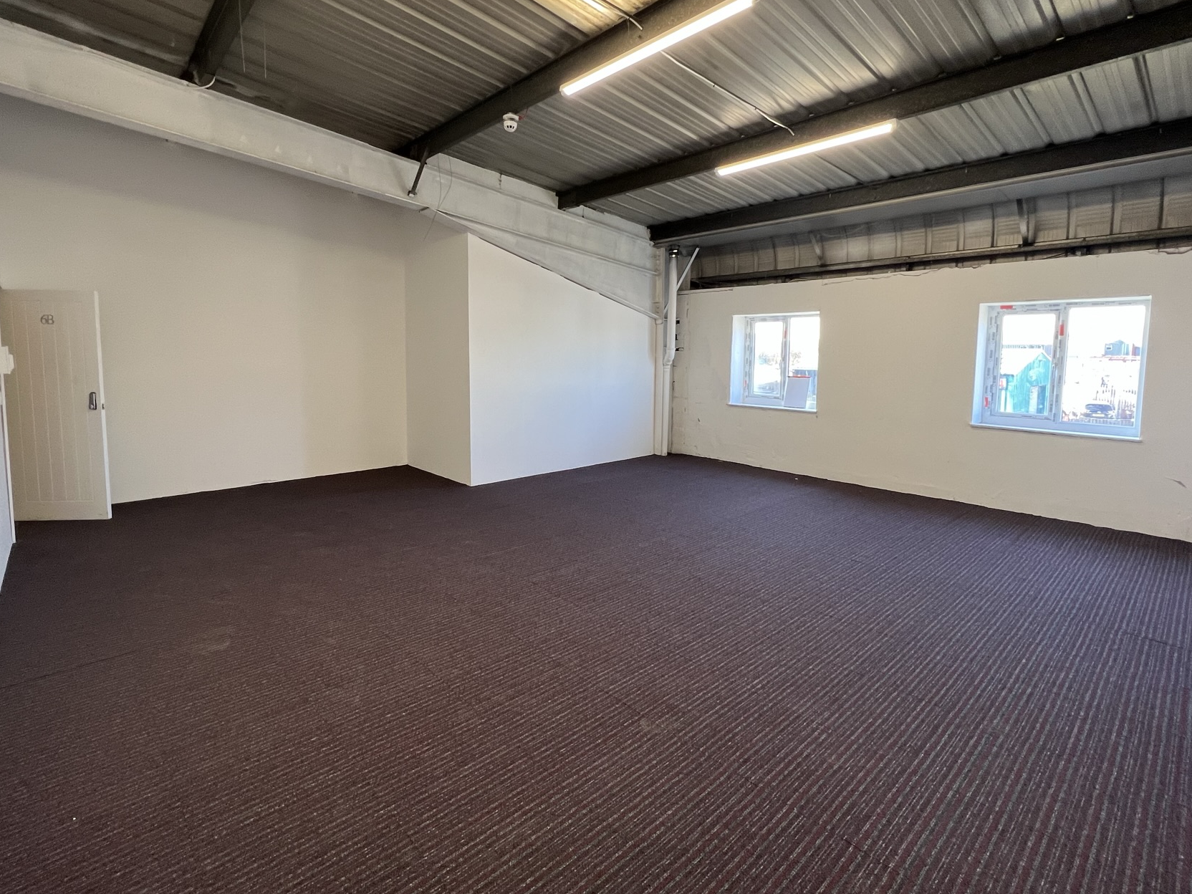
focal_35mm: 16
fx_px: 551
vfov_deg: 77.8
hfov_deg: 94.5
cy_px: 398
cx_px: 576
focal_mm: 1.57
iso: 160
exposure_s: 1/100
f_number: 1.8
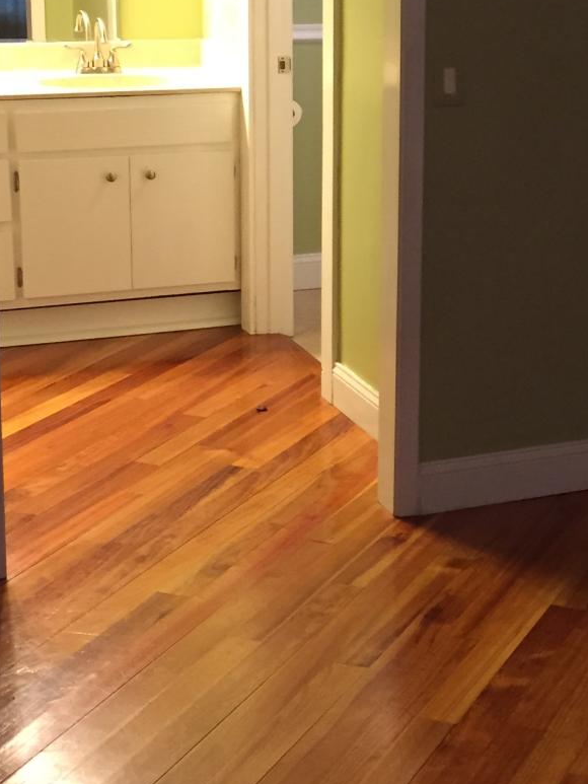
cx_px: 546
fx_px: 1698
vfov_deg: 25.8
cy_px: 254
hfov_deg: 19.2
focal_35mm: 75
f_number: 2.2
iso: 160
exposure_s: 1/30
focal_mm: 4.15
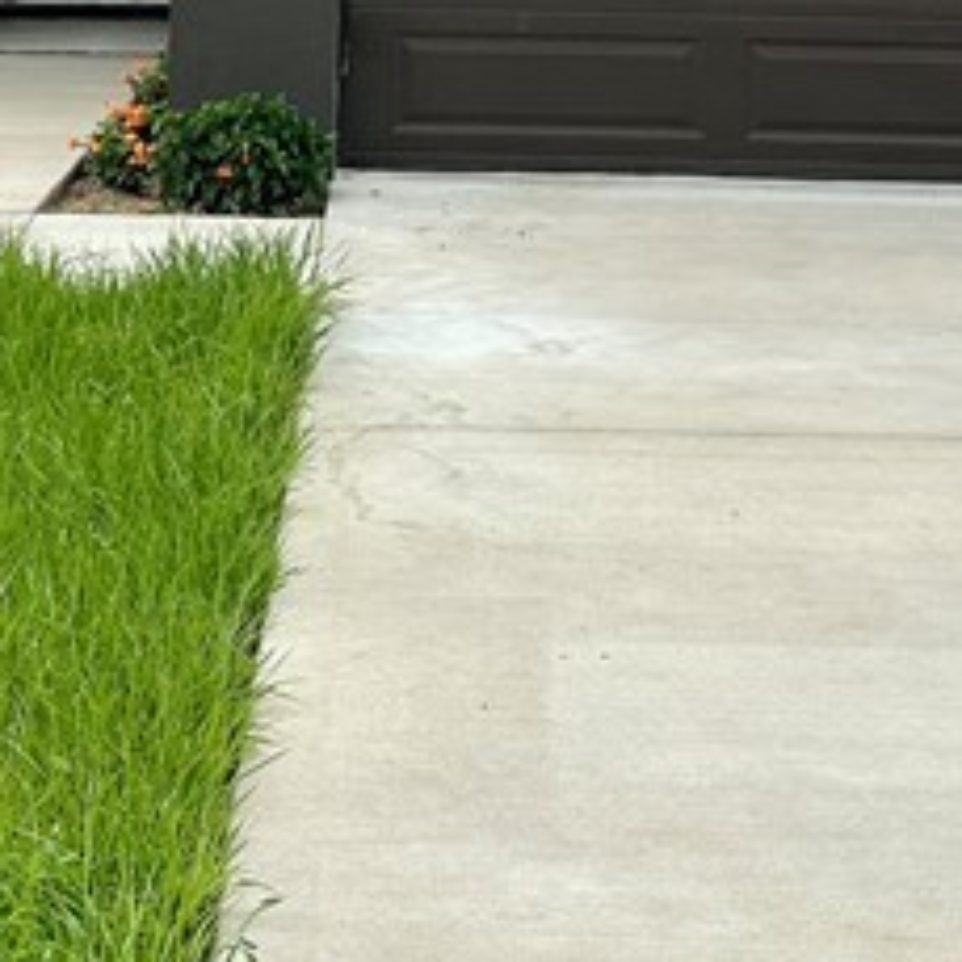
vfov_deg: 16.5
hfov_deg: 18.3
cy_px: -517
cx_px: 336
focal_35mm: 95
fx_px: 2987
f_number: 1.78
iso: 80
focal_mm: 6.86
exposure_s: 1/7042
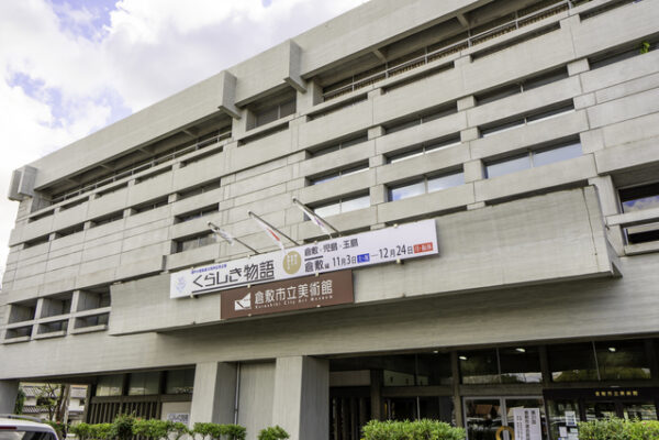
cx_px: 330
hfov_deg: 63.7
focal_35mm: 29
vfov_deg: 45.0
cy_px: 220
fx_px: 531
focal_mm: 29
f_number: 8
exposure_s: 1/100
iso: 100
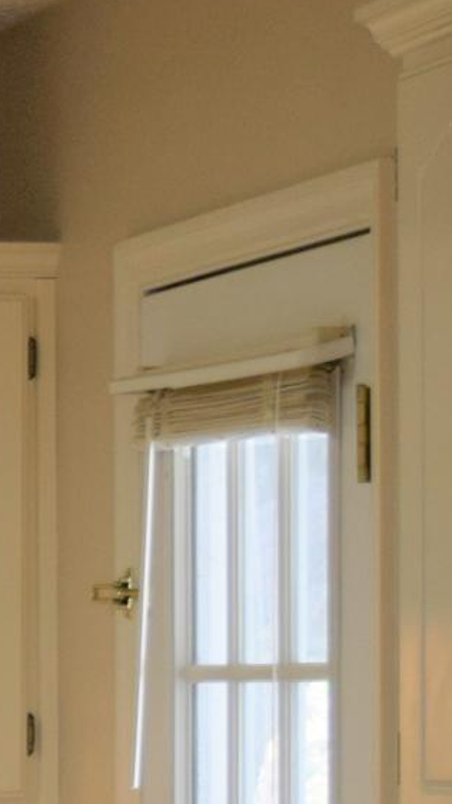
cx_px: -804
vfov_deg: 9.7
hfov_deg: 5.3
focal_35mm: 218
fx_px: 4646
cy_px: 1003
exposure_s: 1/80
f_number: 4.5
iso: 400
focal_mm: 26
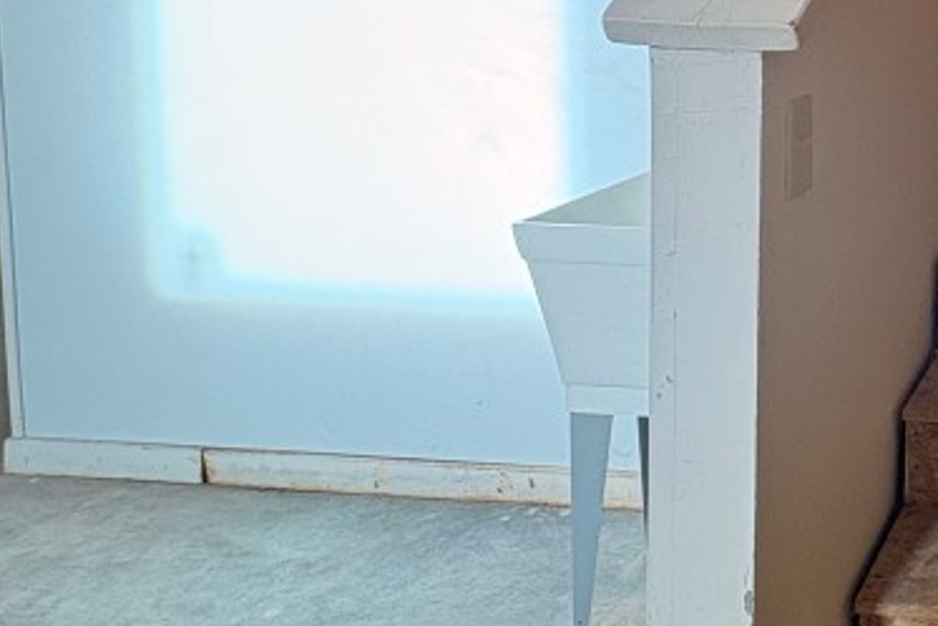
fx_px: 1043
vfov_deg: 31.8
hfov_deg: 36.7
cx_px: 1137
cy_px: 58
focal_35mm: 40
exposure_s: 1/60
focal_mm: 2.22
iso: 250
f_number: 2.2
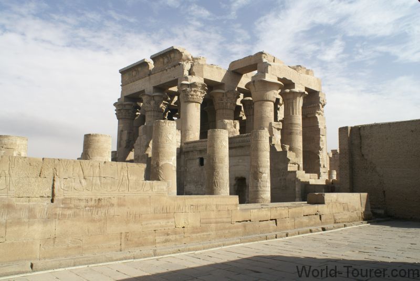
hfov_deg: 61.9
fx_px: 350
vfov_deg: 43.7
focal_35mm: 30
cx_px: 210
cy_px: 140
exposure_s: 1/80
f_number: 9
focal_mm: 20
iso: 100
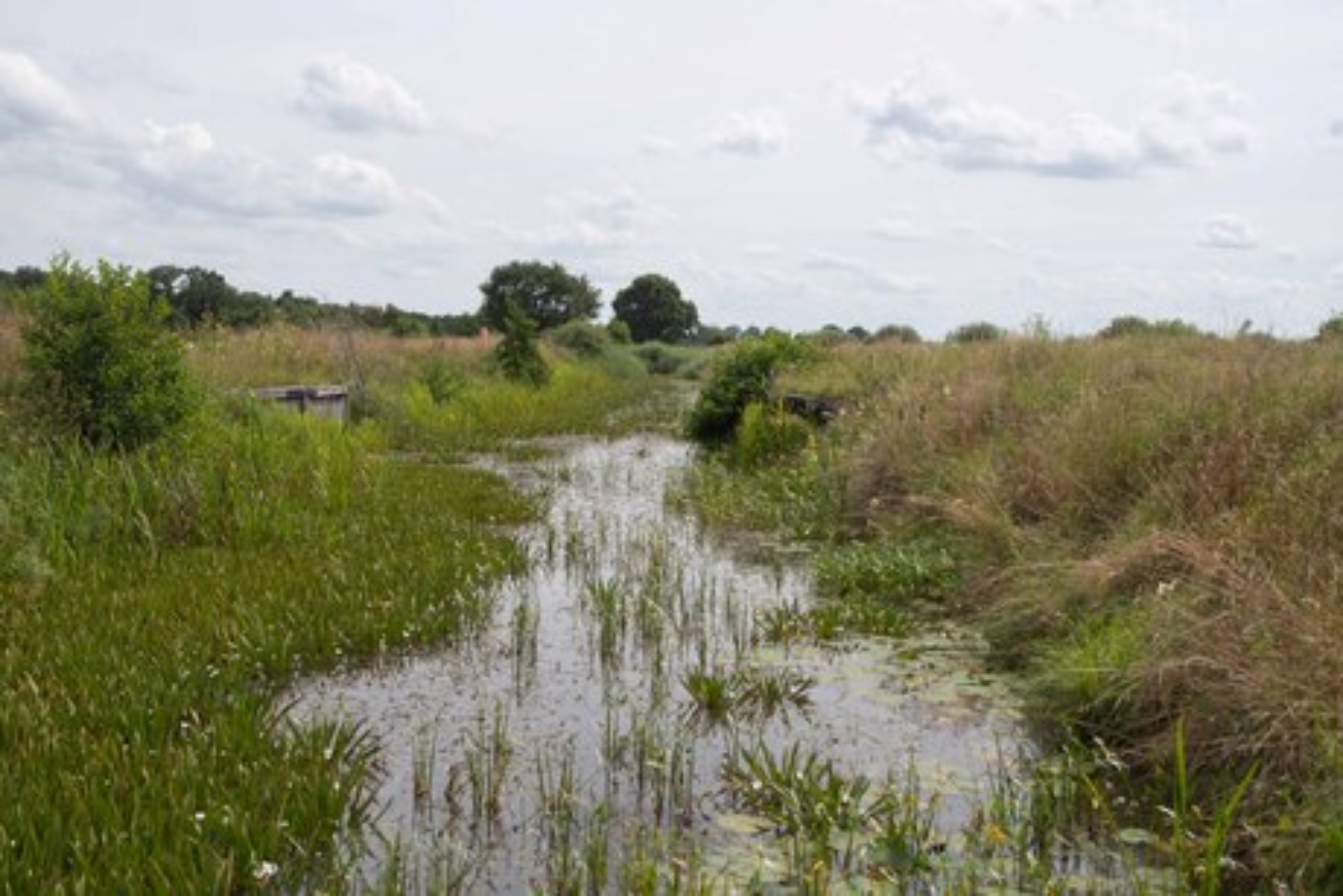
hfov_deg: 46.4
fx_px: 1567
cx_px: 672
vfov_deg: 31.9
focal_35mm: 42
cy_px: 448
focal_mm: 28
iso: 200
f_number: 11
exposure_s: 1/400
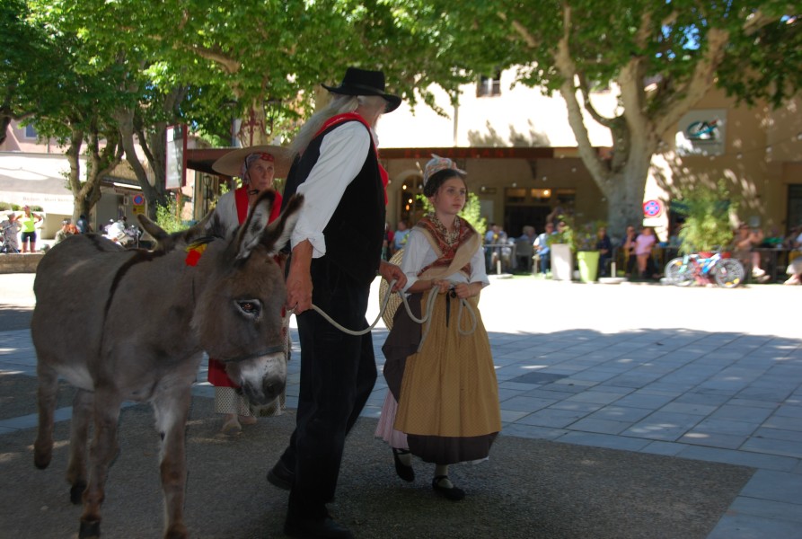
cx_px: 401
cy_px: 270
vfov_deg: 33.2
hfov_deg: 47.8
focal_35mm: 40
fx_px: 904
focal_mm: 27
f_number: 4
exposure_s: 1/200
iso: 100
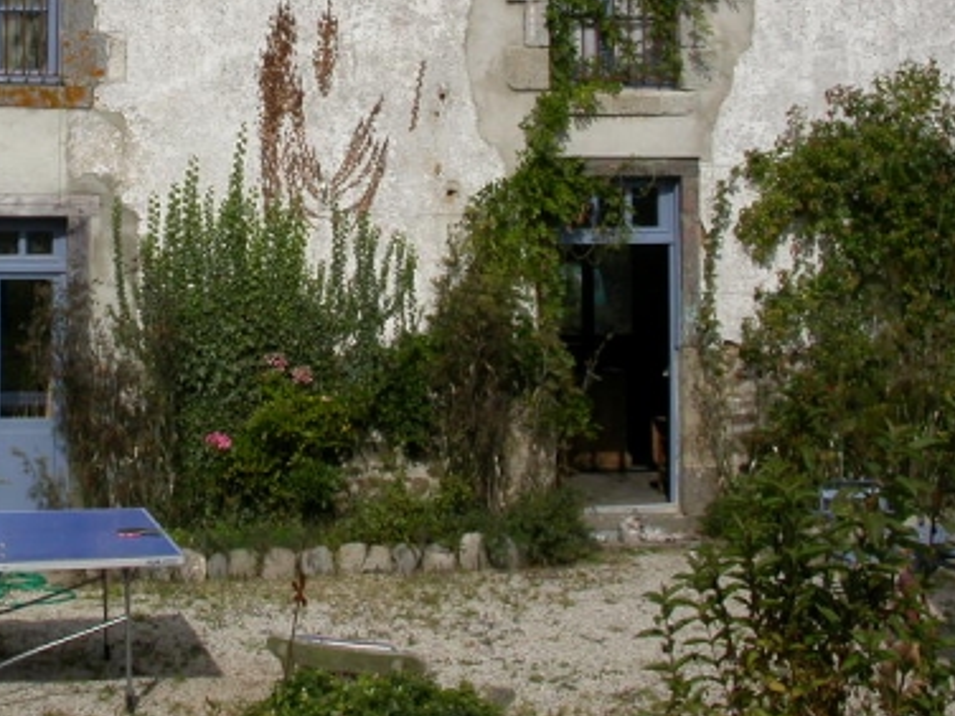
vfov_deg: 20.9
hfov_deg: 27.7
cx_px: 216
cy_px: 71
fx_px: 1904
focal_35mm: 69
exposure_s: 1/732
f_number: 7.5
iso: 100
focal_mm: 7.85
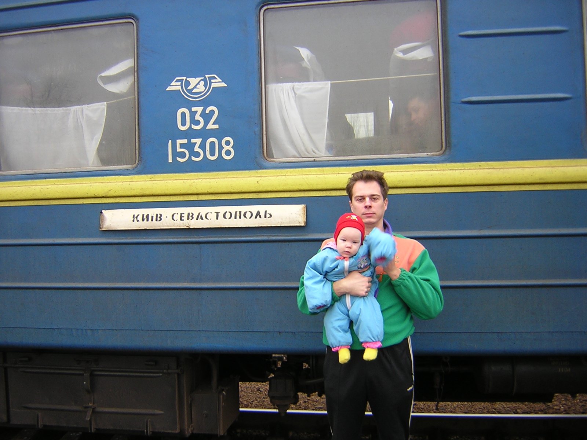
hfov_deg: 51.4
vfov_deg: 39.7
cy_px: 220
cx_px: 294
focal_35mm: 36
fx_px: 610
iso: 100
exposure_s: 1/60.7
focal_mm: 4.7
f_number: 2.6
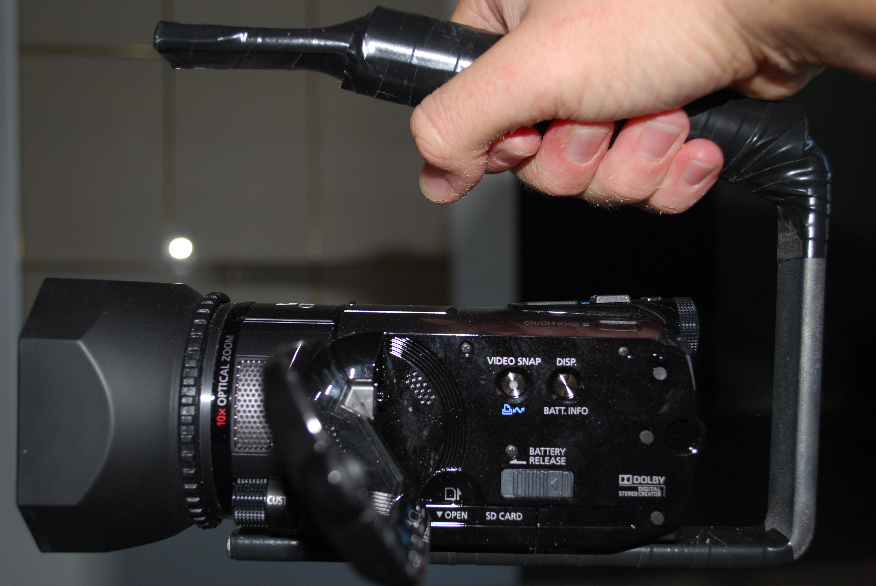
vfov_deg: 30.9
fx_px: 1060
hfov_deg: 44.9
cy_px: 293
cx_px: 438
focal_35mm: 44
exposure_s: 1/60
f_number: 4.8
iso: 200
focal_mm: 29
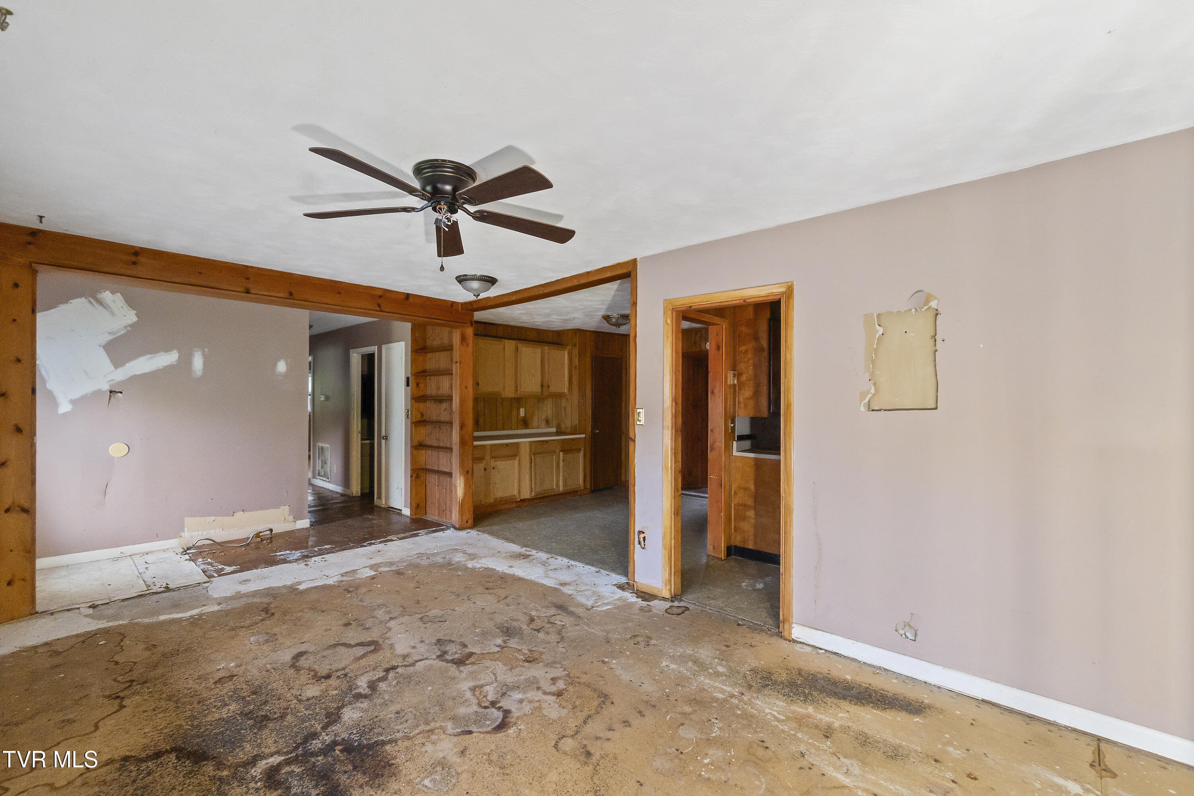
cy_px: 398
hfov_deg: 100.4
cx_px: 597
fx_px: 497
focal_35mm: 15
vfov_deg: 77.3
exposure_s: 1/15
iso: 800
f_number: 9
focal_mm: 10
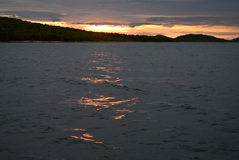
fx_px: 465
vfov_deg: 19.5
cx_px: 120
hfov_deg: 28.8
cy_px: 80
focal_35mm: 70
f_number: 4.5
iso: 400
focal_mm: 70
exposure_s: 1/320
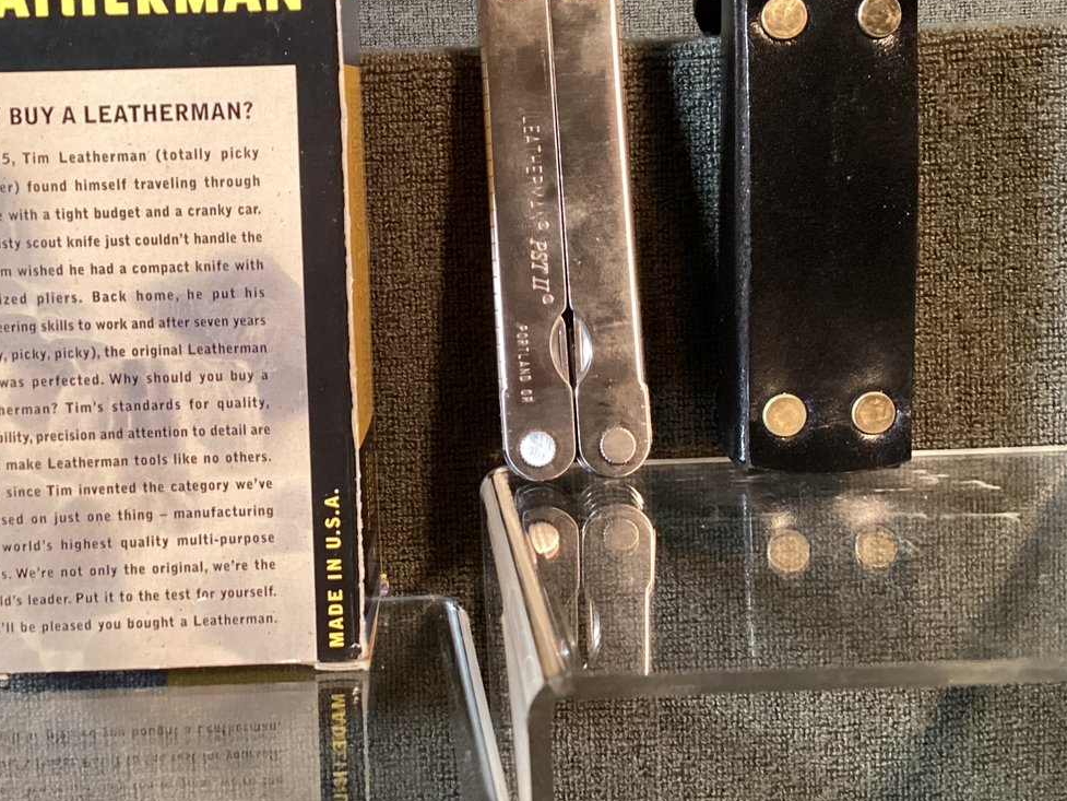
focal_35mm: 48
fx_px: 1480
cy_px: 273
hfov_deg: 39.5
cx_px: 418
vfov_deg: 30.1
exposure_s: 1/30
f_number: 2.4
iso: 400
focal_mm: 3.3
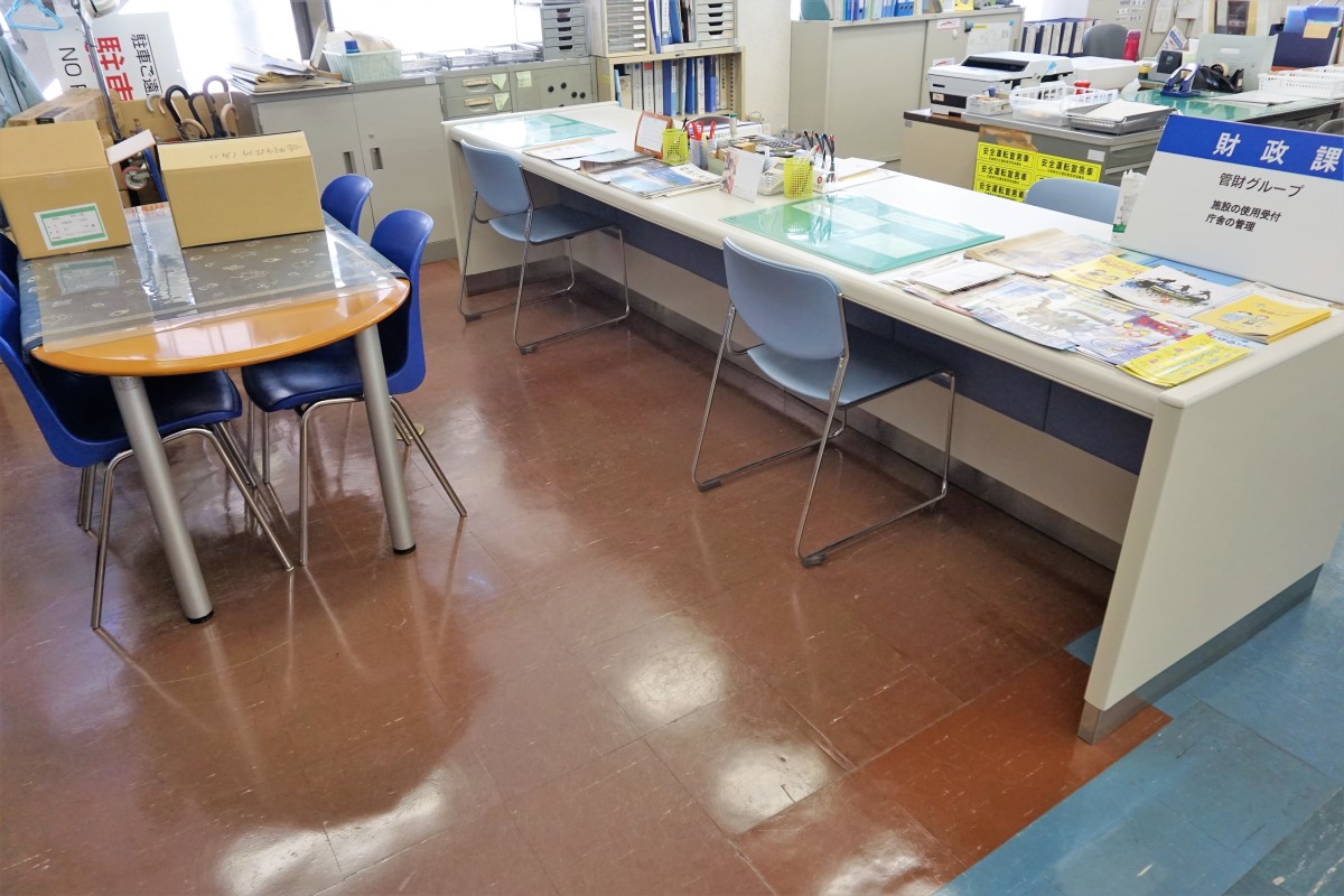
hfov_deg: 73.7
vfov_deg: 53.1
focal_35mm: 24
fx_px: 896
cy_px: 448
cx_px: 672
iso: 800
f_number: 4
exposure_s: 1/160
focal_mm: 16
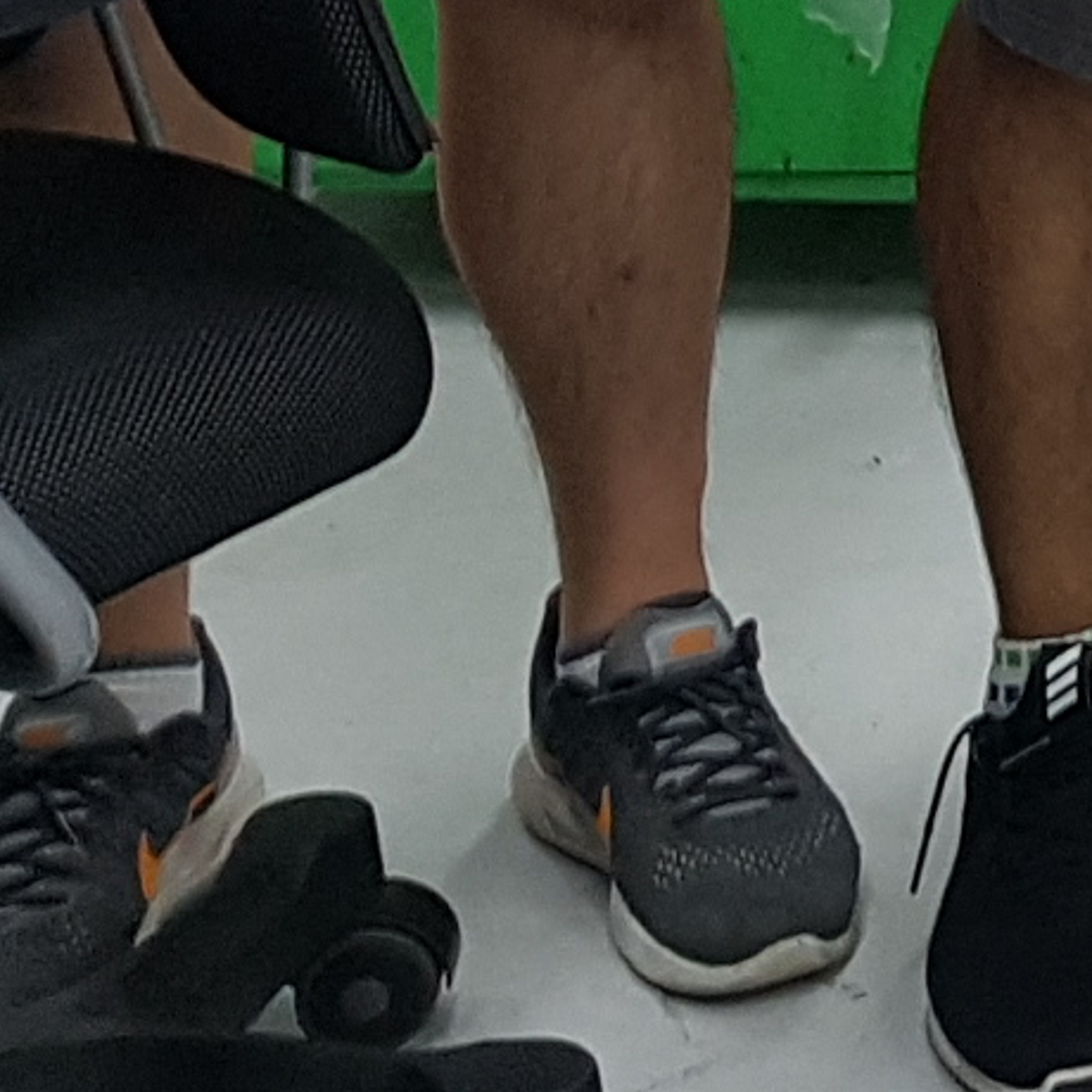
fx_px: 5139
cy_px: -1384
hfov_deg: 10.2
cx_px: 2815
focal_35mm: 144
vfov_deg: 10.7
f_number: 1.7
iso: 64
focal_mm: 4.2
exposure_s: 1/60
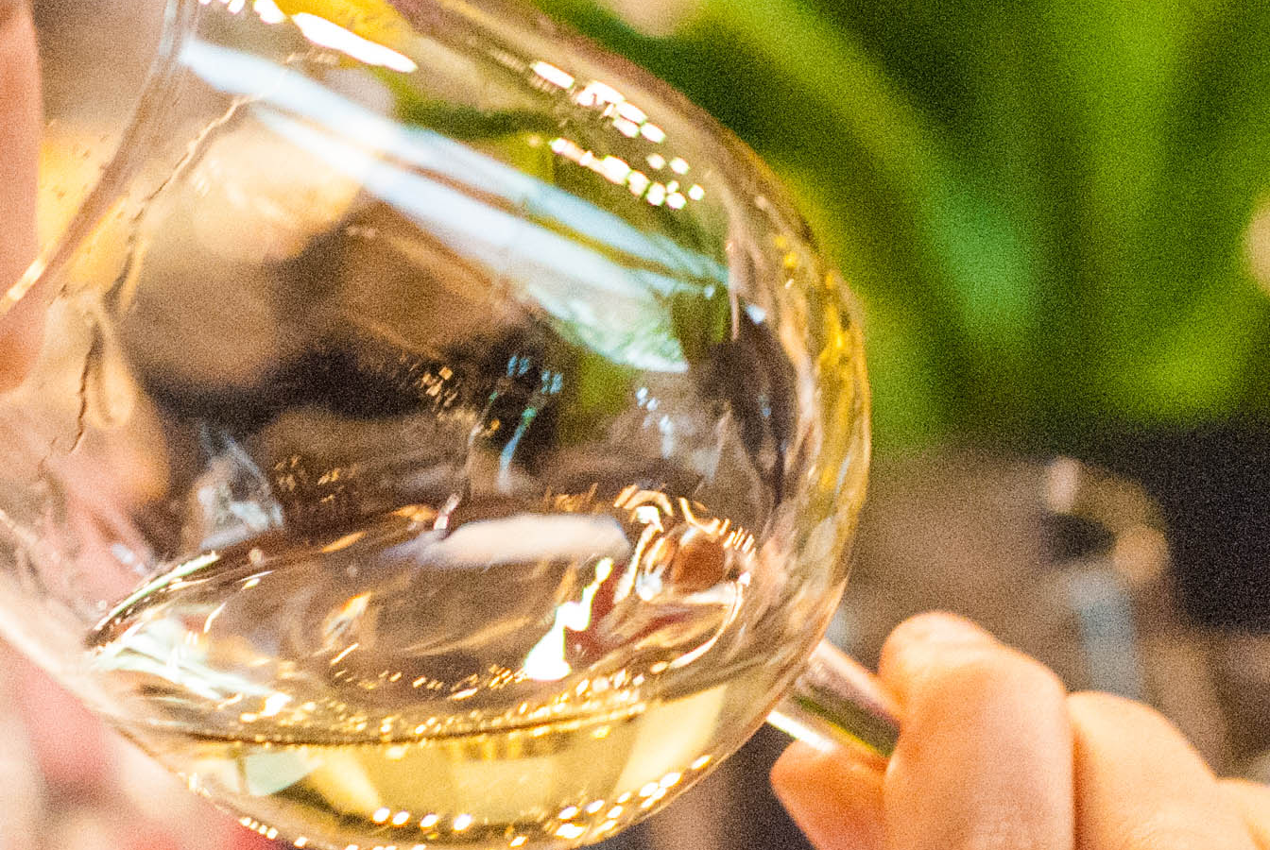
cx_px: 325
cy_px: 584
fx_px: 7630
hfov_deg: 9.5
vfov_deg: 6.4
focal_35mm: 216
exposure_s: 1/60
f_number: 3.2
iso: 800
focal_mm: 50
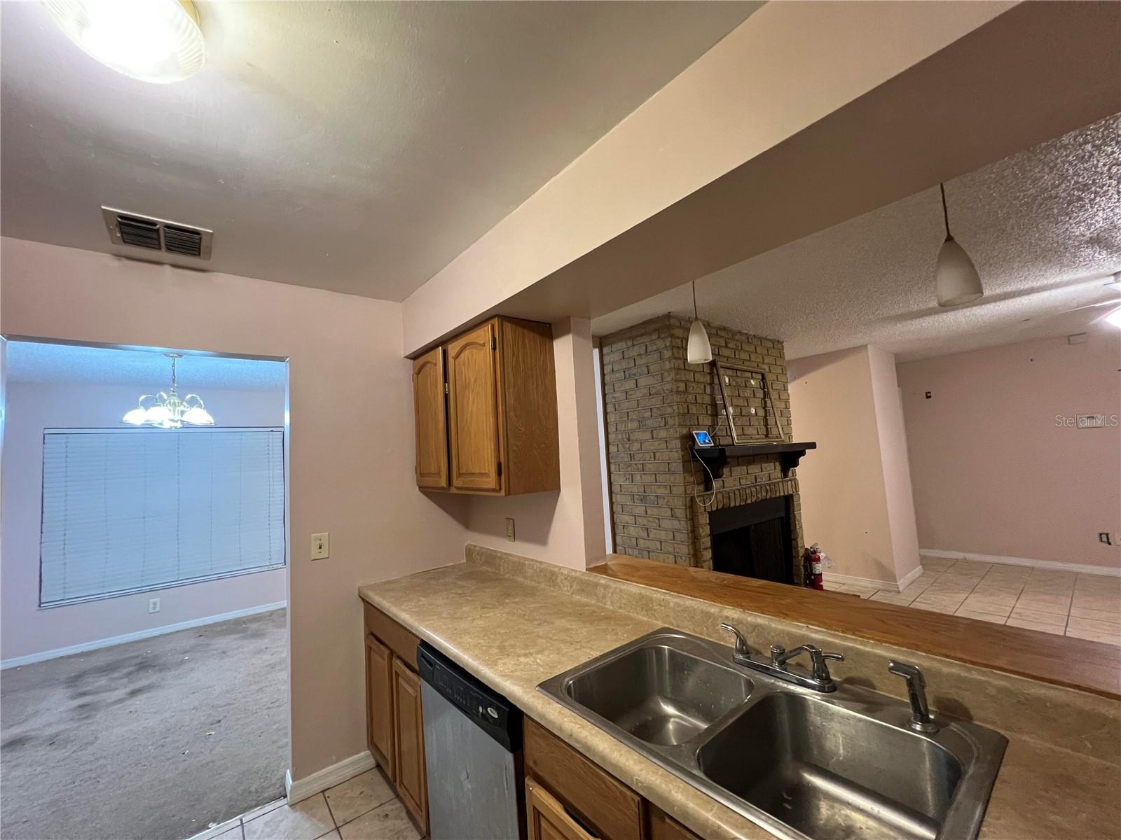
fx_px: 421
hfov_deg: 106.2
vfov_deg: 89.9
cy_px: 420
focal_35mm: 13
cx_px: 560
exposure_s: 1/60
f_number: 1.8
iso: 400
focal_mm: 1.57
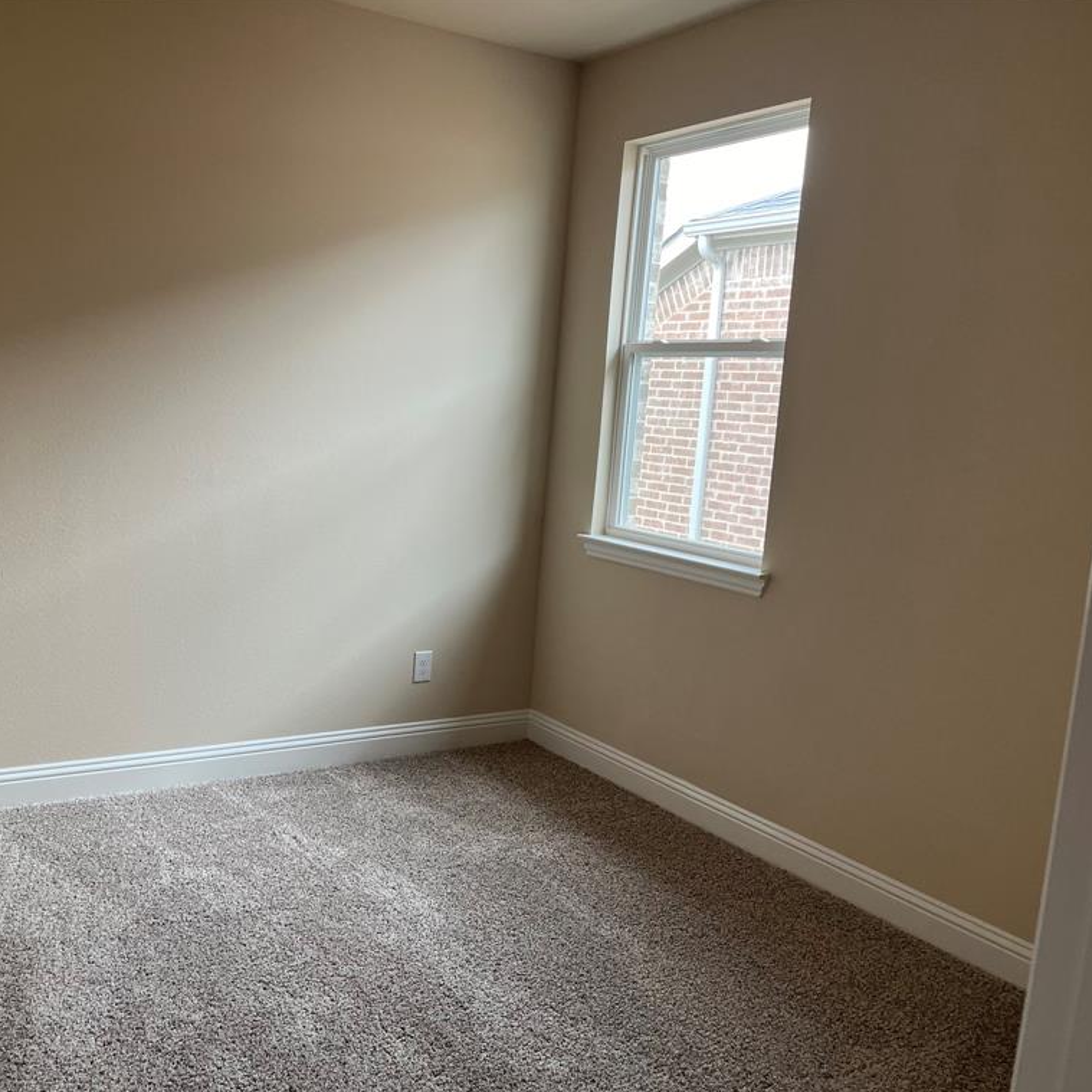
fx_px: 1106
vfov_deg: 52.5
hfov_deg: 52.3
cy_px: 545
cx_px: 453
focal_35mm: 31
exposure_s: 1/120
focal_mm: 5.1
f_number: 1.6
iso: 125
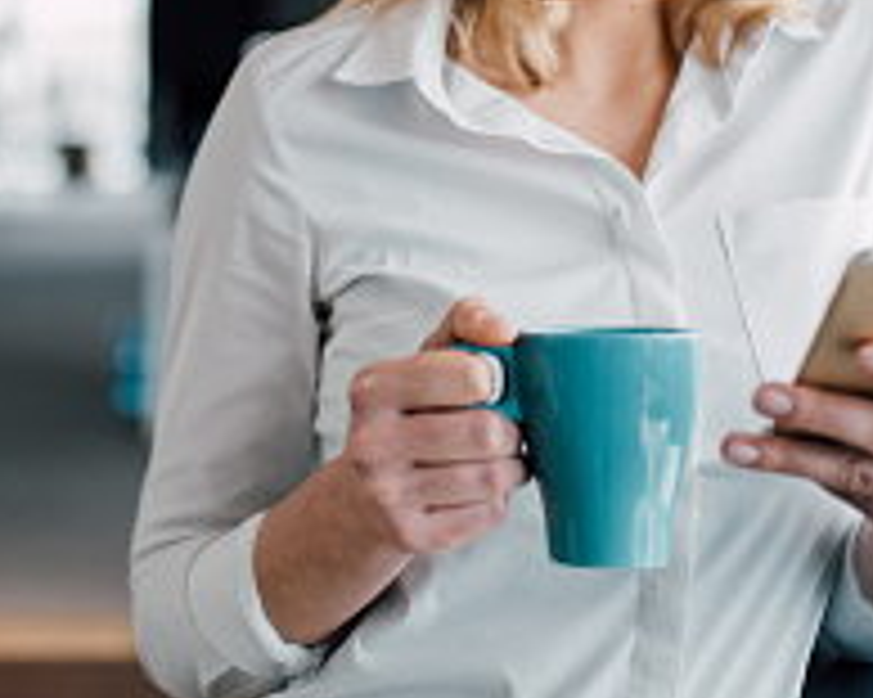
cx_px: 333
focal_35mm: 86
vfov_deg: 17.6
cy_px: 92
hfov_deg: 22.2
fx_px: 2221
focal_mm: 35
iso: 560
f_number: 1.8
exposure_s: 1/1250
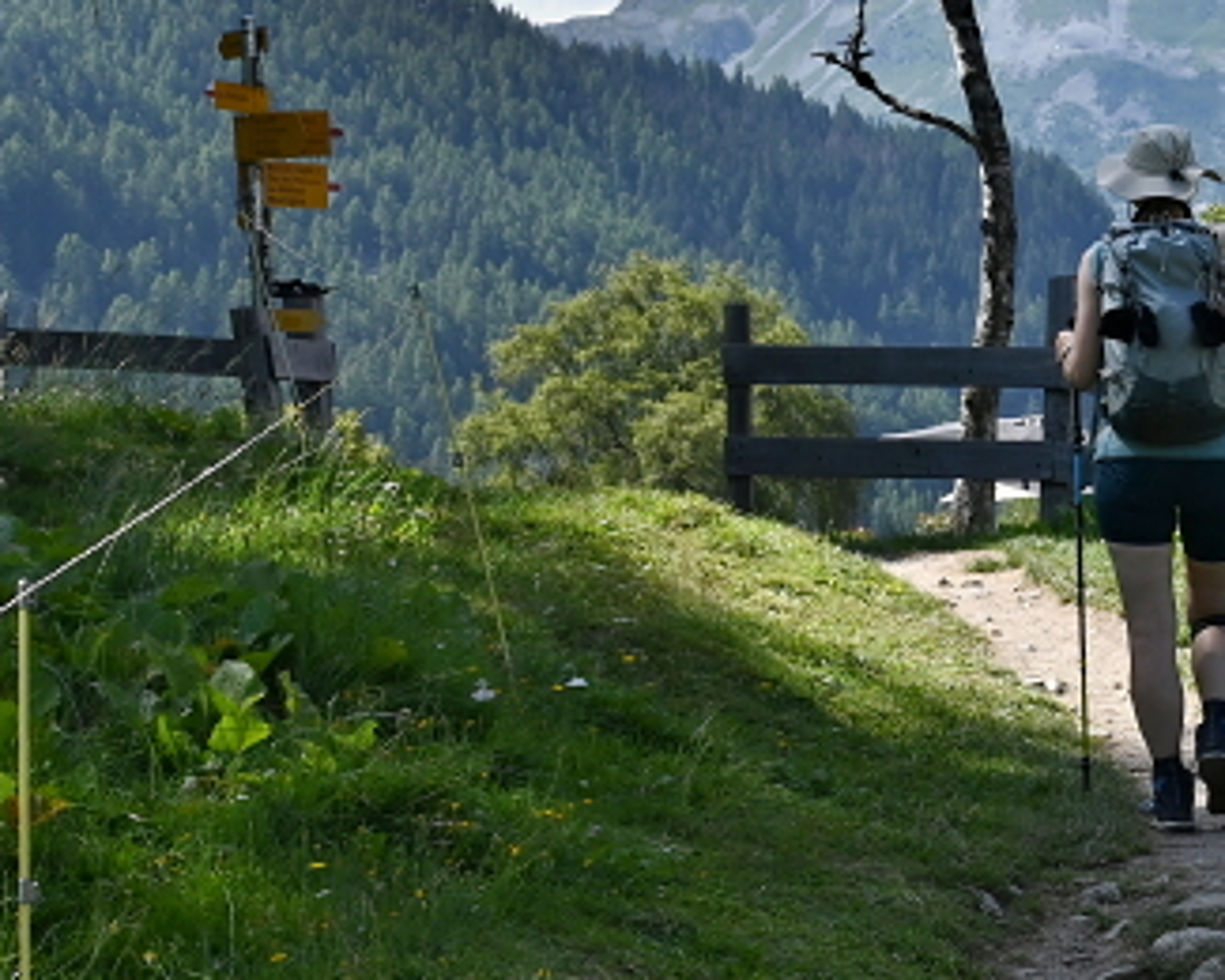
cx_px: 1726
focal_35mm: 102
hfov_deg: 17.3
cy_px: 712
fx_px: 3708
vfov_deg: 15.0
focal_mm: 22.5
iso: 200
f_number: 9
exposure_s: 1/320
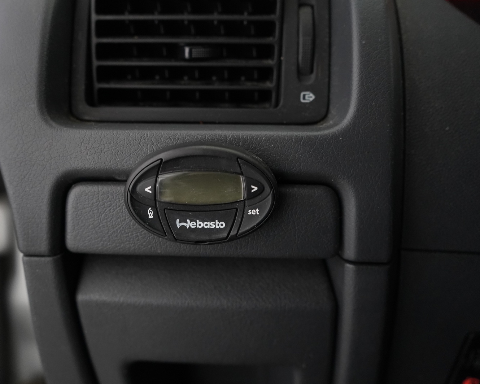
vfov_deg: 45.8
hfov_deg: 55.4
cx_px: 199
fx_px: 455
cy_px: 195
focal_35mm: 32
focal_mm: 28
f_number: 3.5
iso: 4000
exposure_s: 1/60
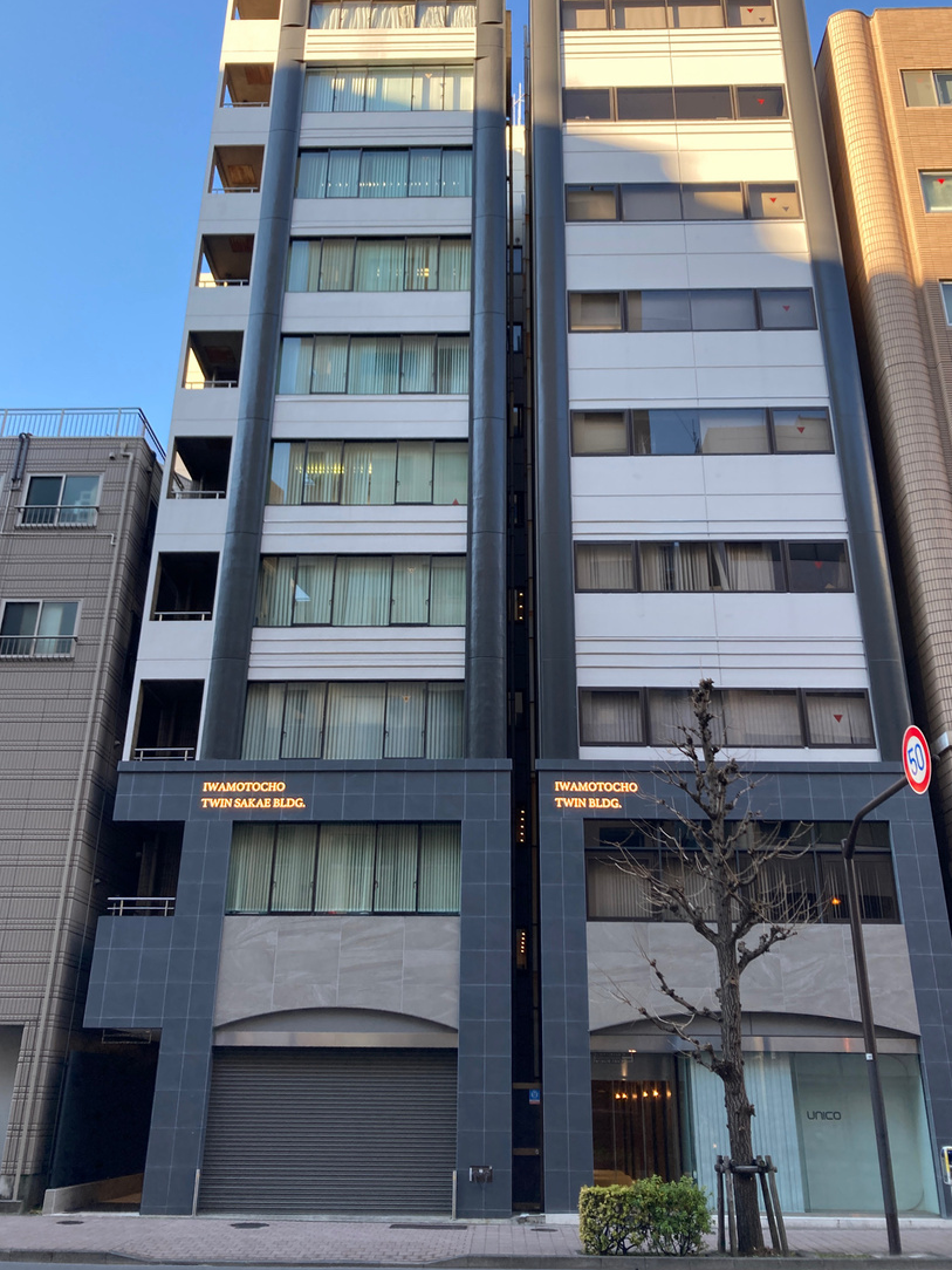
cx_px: 480
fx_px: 1137
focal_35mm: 31
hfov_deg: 45.4
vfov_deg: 58.3
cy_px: 585
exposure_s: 1/192
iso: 20
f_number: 1.8
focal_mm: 3.99
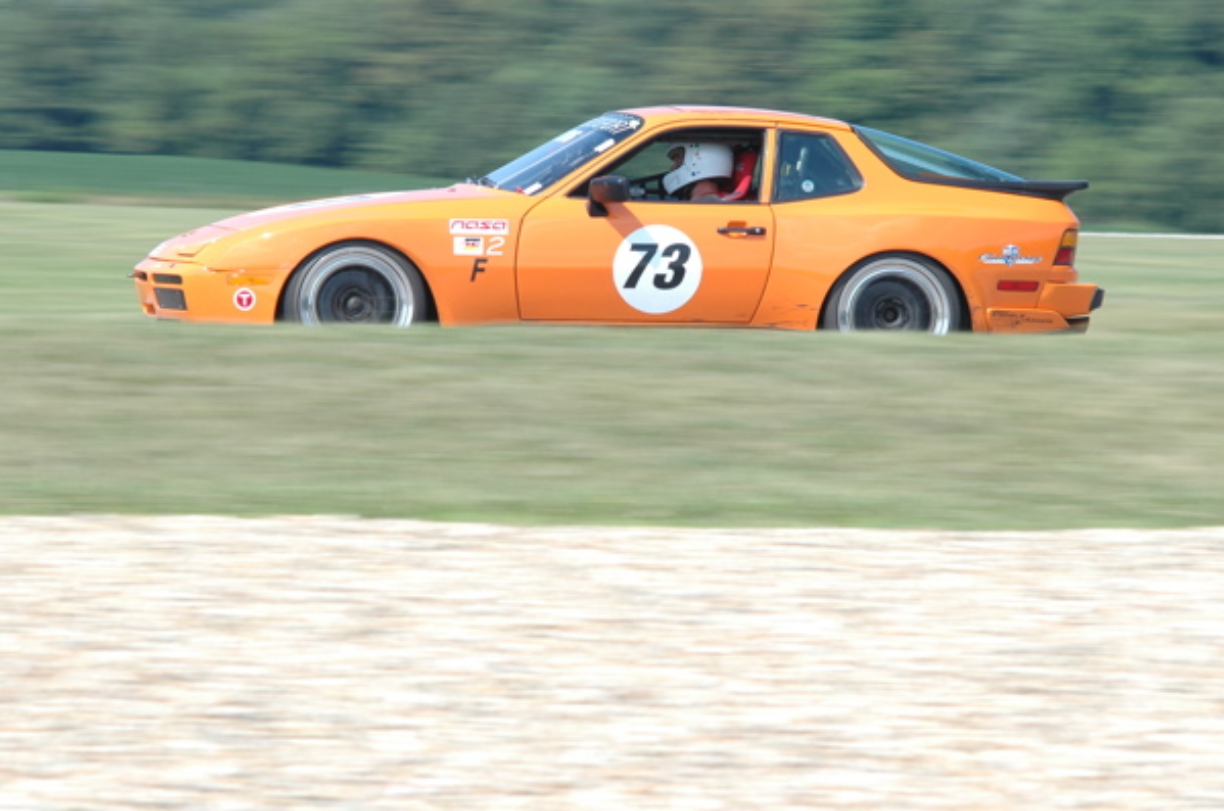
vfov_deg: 6.3
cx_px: 633
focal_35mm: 217
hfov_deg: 9.5
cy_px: 381
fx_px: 7348
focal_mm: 135
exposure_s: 1/160
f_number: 11
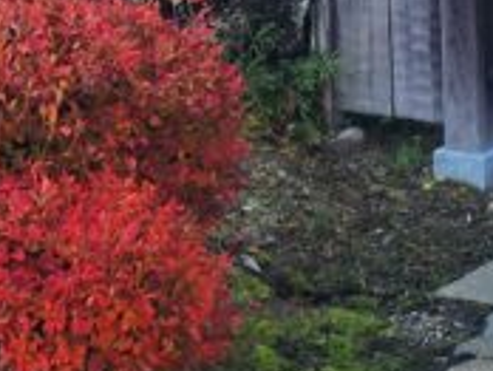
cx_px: 295
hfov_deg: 11.7
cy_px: -697
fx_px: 2410
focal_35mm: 169
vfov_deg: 7.8
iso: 12
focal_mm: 6.4
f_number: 1.8
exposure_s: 1/199
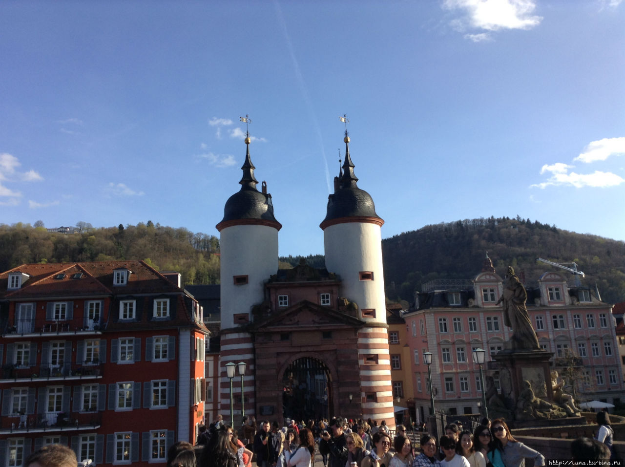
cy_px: 234
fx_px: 595
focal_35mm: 33
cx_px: 312
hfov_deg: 55.4
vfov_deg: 42.8
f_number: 2.4
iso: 25
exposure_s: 1/623
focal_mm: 3.3
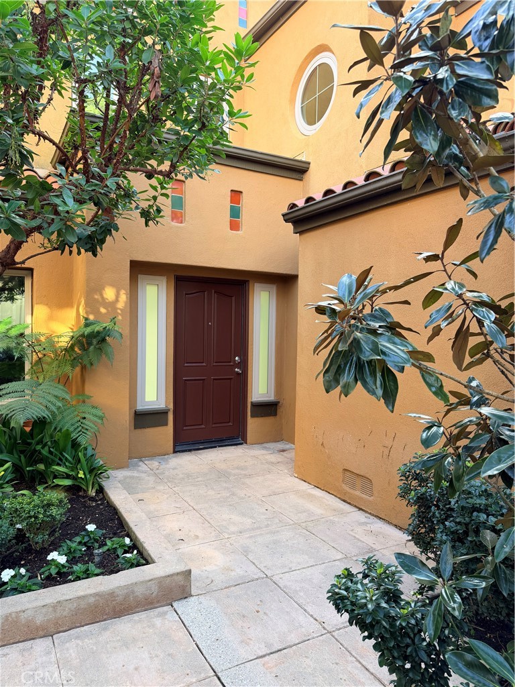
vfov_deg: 71.6
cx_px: 258
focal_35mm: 24
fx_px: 476
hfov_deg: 56.8
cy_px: 344
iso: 64
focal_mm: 6.76
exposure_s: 1/121
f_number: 1.78
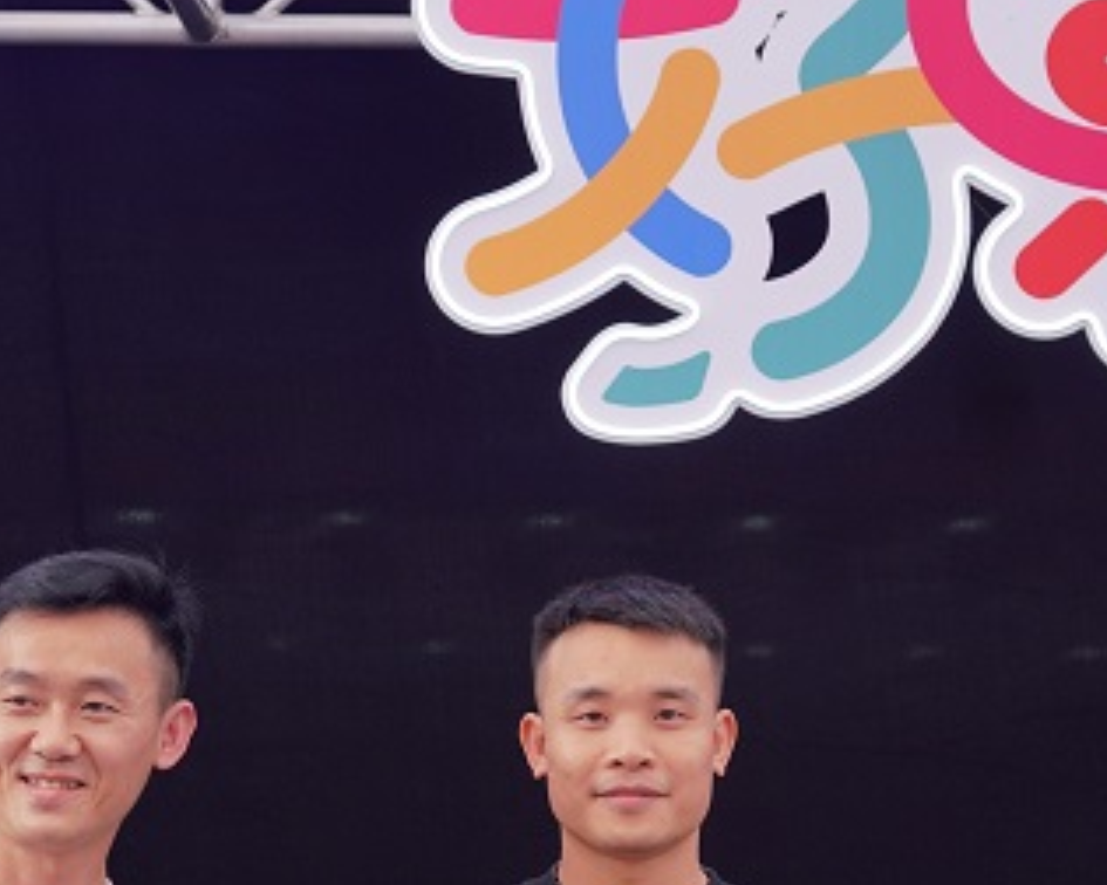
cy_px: 630
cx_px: 689
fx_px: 4871
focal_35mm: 149
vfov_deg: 10.4
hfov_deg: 13.0
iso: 250
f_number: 4
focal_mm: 49.9
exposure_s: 1/200
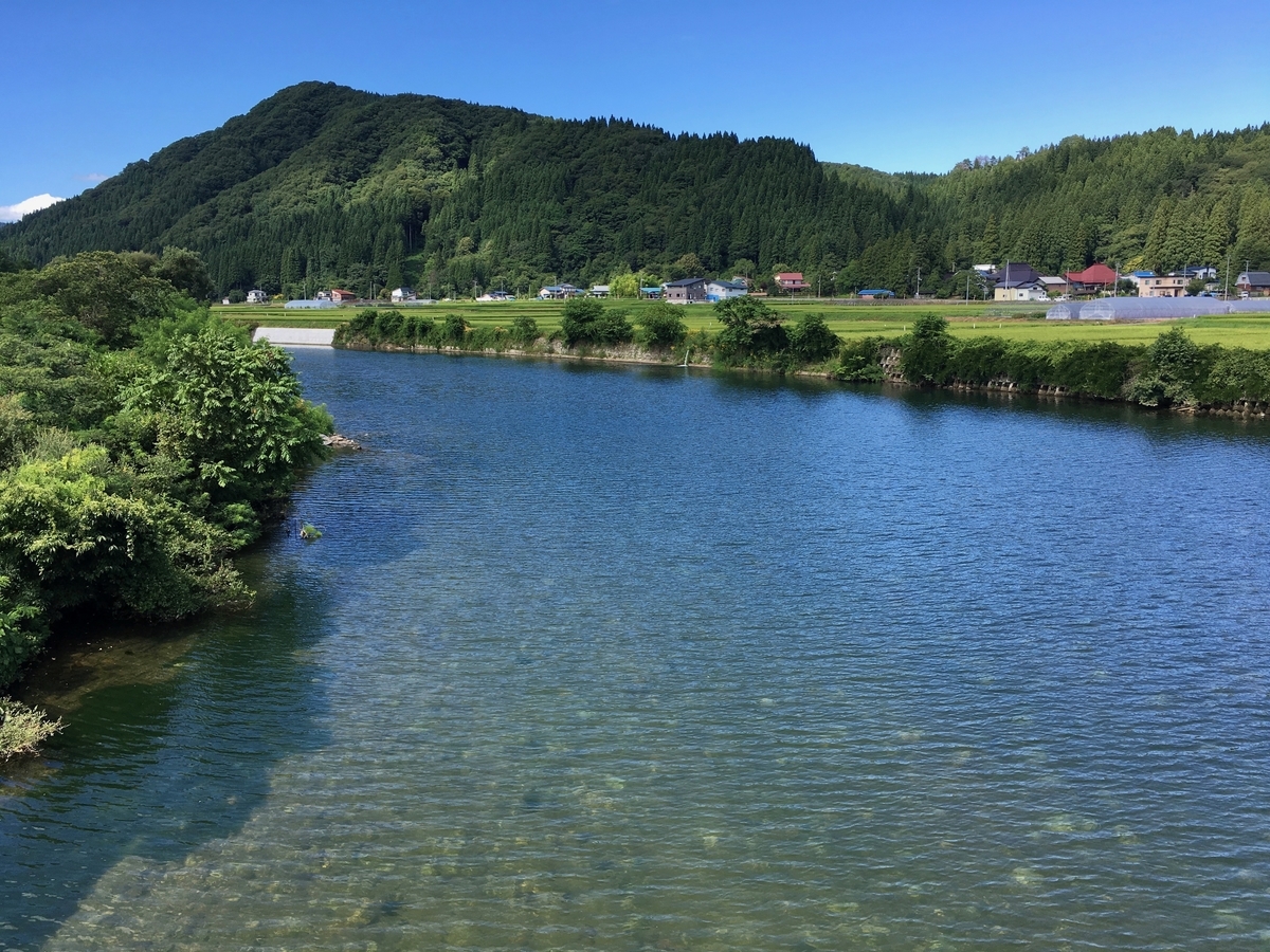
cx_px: 635
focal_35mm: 29
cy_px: 476
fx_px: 1064
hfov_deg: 61.7
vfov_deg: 48.2
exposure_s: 1/732
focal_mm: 4.15
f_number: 2.2
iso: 25
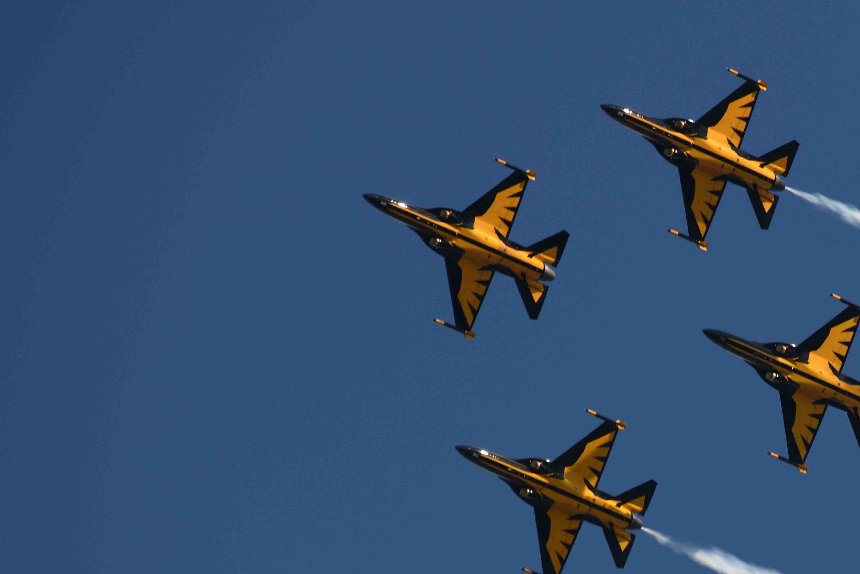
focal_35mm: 661
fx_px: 15789
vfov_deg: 2.1
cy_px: 424
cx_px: 789
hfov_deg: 3.1
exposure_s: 1/250
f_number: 8
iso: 200
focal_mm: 300
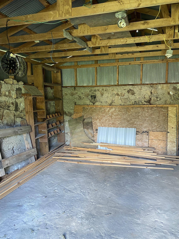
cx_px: 90
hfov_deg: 53.1
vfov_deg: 67.3
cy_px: 120
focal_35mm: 26
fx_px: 179
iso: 200
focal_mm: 4.25
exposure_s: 1/60
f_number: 1.8
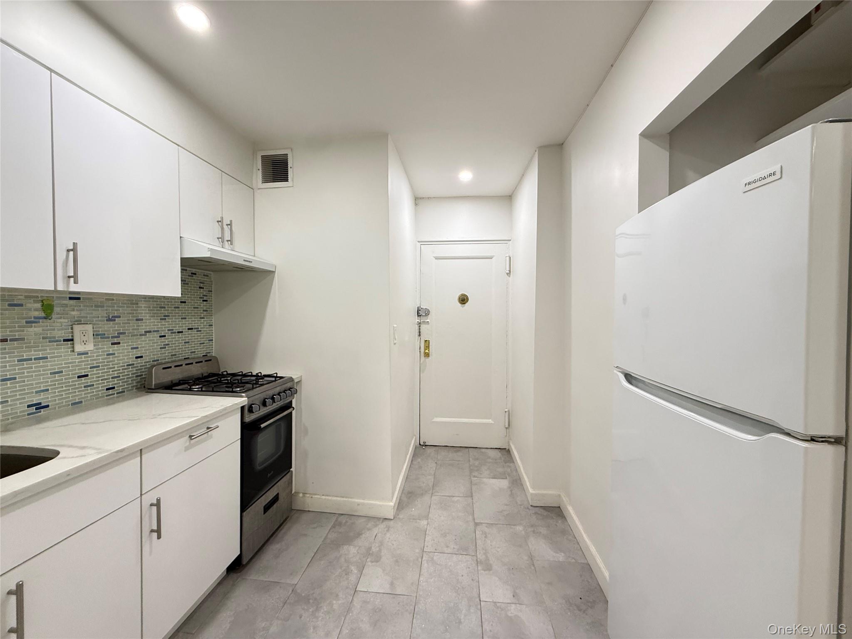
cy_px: 320
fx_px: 345
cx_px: 426
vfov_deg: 85.7
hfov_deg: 102.1
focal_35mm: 14
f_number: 2.2
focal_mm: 2.22
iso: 250
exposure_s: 1/60
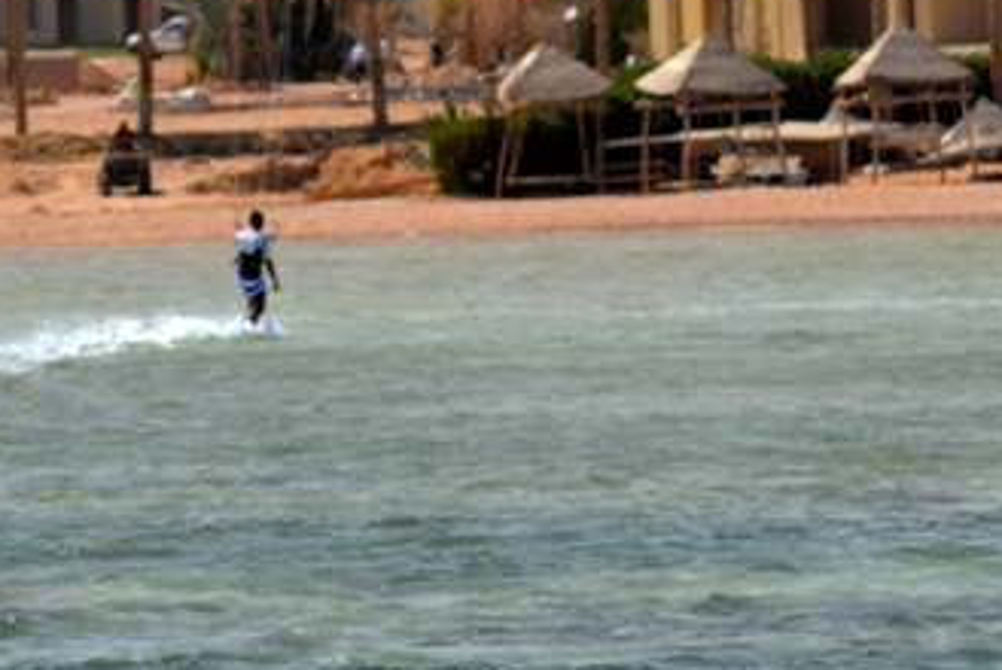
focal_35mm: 457
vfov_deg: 3.0
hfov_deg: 4.5
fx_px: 12731
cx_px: 332
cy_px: -273
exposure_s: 1/2000
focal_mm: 98
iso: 400
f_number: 7.1
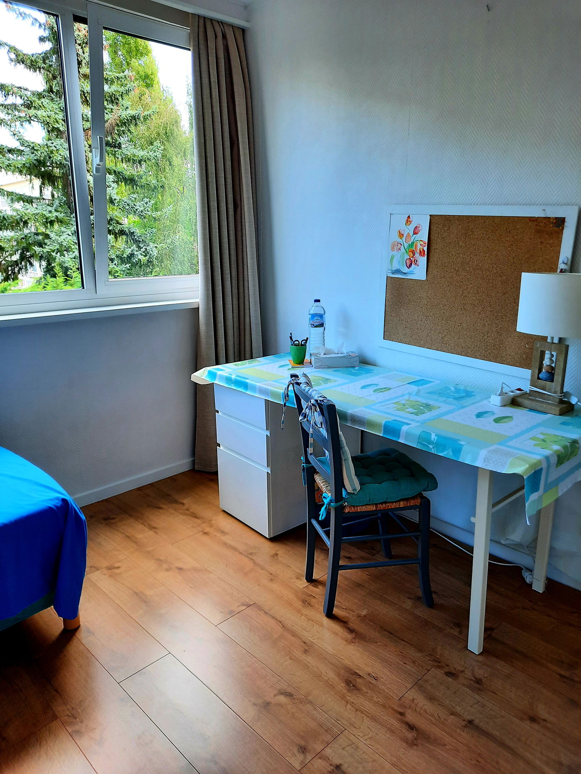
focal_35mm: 25
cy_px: 387
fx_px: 559
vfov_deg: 69.4
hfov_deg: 54.9
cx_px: 290
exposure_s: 1/60.2
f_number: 2
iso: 50
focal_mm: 4.6
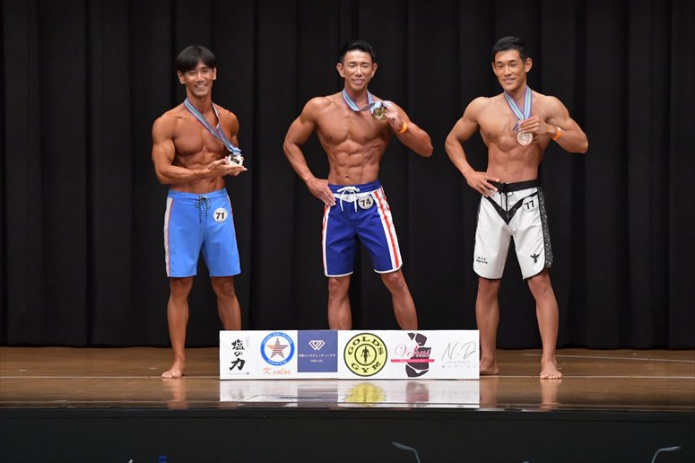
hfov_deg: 10.2
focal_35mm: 202
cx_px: 348
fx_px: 3898
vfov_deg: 6.8
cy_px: 232
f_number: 5.6
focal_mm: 135
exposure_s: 1/400
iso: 6400
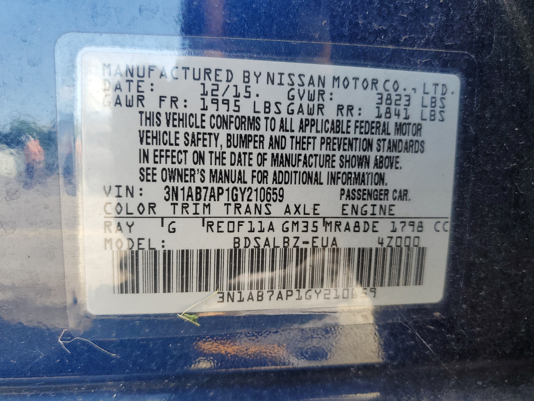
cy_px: 200
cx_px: 267
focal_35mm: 26
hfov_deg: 67.3
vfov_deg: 53.1
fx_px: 401
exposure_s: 1/135
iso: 50
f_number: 1.5
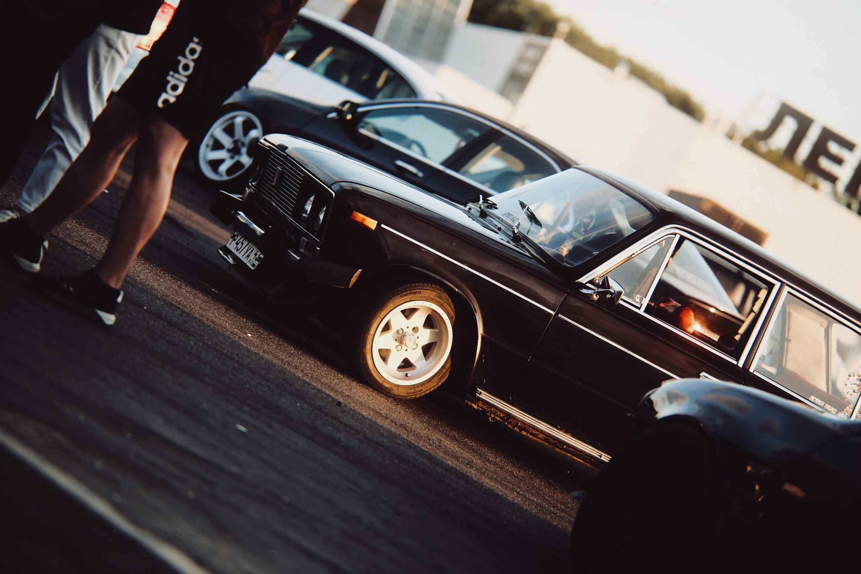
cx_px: 430
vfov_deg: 12.1
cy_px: 287
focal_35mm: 113
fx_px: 2703
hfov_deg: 18.1
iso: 320
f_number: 1.2
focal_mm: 75
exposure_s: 1/1800
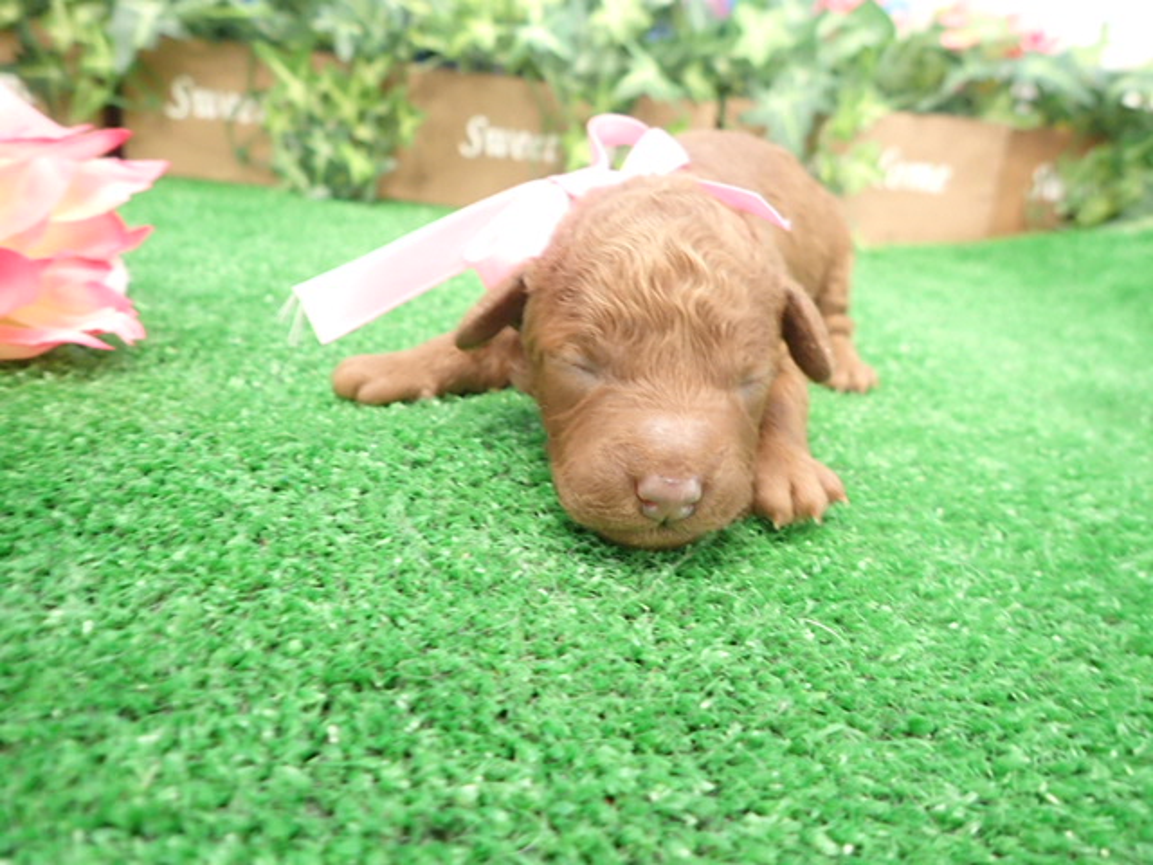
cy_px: 432
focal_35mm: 25
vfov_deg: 54.9
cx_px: 576
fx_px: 833
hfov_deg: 69.4
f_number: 2
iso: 400
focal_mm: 4.5
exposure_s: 1/25
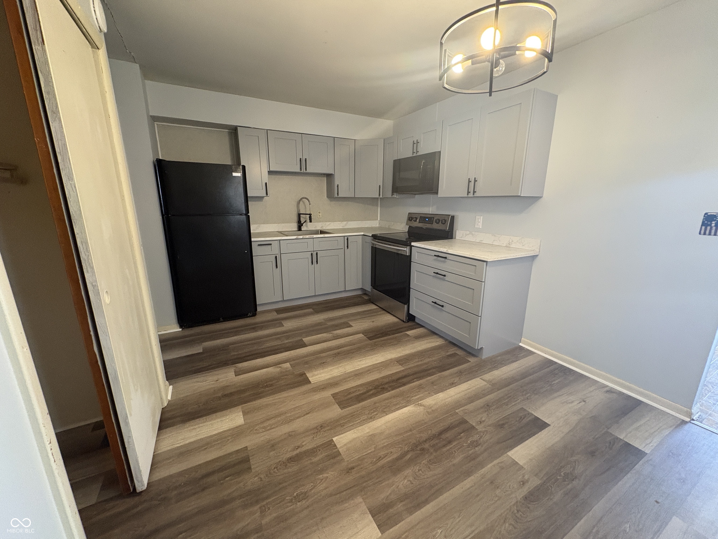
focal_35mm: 14
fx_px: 290
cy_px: 270
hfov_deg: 102.1
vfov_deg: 85.7
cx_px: 359
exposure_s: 1/60
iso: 400
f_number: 2.2
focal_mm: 2.22
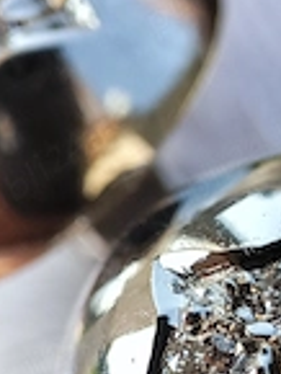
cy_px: 408
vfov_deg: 14.3
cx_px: 317
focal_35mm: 135
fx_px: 1459
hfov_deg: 10.8
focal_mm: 4.1
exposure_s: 1/378
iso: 50
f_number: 2.4
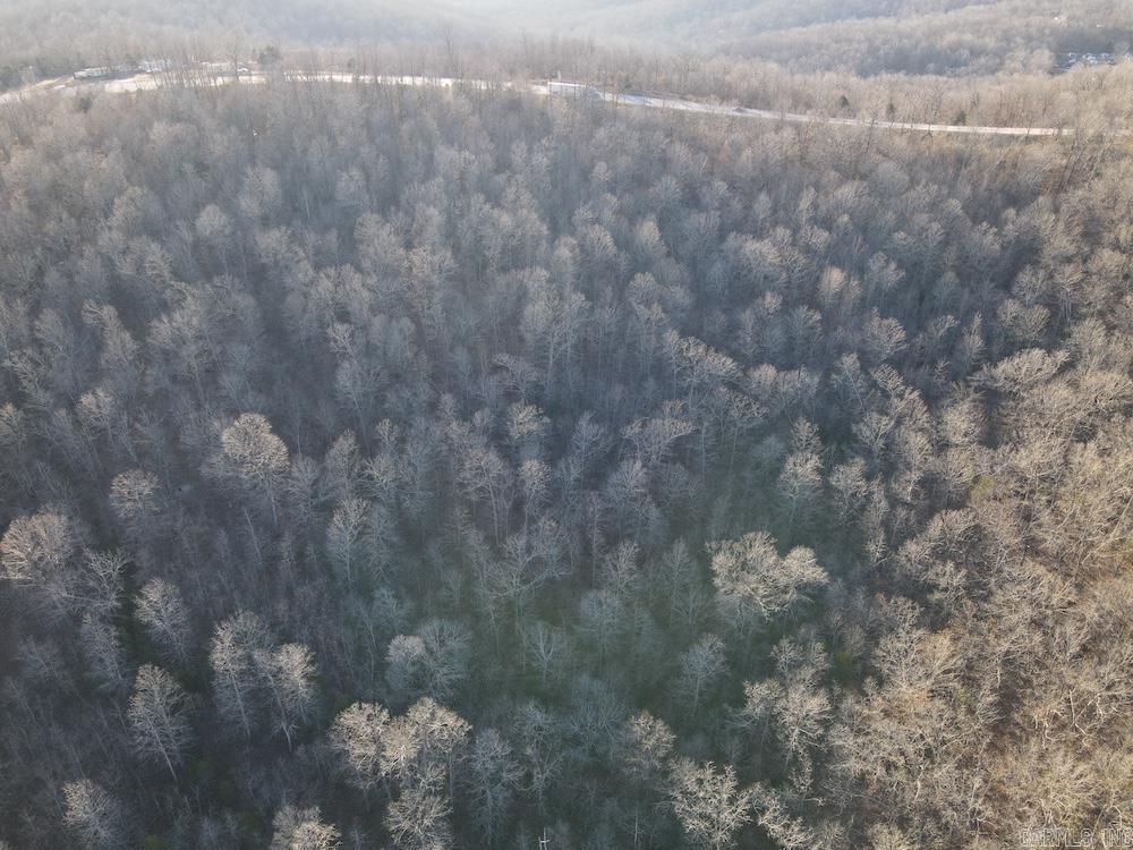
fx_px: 786
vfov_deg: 56.8
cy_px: 425
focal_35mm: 24
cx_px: 566
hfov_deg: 71.6
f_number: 2.8
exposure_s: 1/15
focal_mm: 4.5
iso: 320
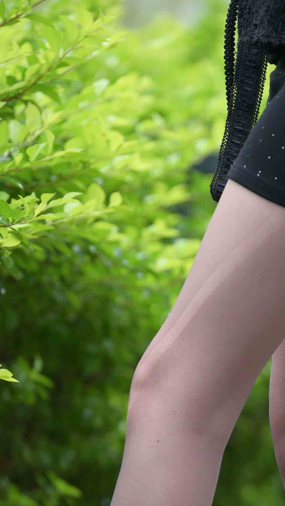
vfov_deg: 5.8
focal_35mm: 370
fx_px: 4972
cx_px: 220
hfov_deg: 3.3
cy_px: 469
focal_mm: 160
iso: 1250
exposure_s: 1/250
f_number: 2.8
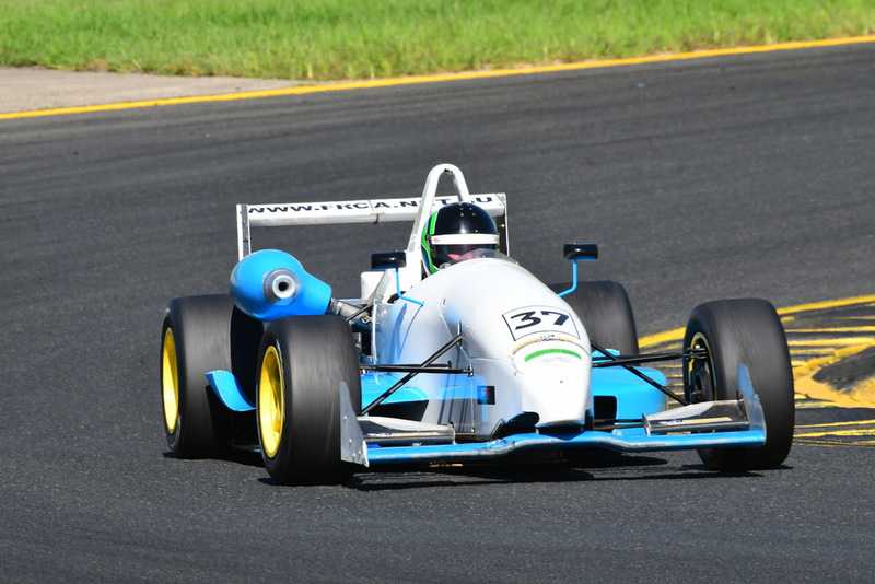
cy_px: 292
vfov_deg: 2.2
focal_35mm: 615
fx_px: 14952
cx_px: 438
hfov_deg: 3.4
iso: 500
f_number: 11
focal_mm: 410
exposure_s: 1/640
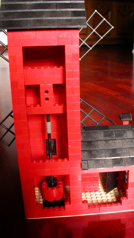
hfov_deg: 28.2
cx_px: 90
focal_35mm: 42
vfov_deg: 48.4
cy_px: 118
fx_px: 265
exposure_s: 1/58.2
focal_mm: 7.85
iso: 100
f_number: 3
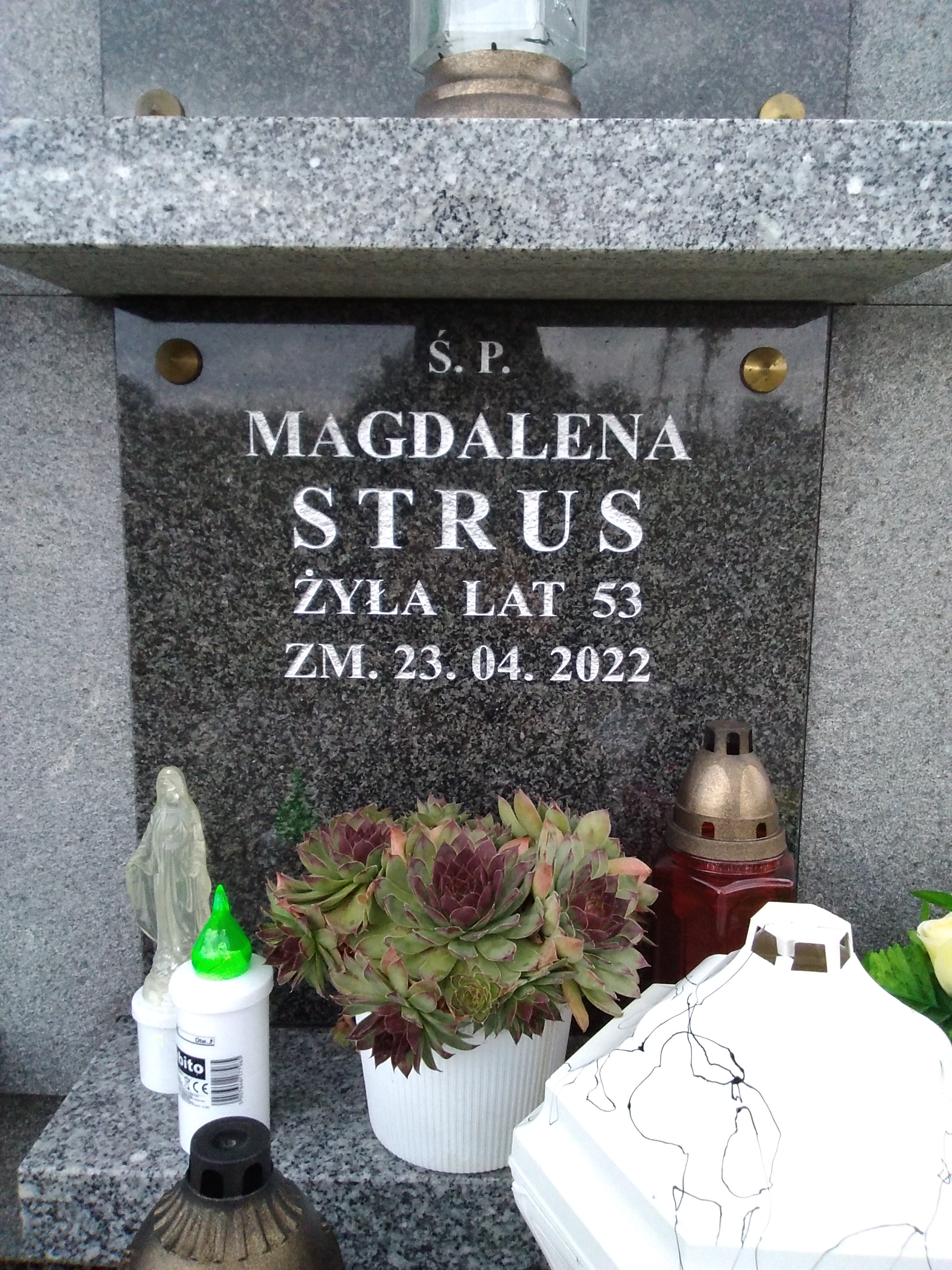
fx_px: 1063
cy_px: 635
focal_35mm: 29
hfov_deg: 48.2
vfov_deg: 61.7
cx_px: 476
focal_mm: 2.39
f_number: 2.4
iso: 306
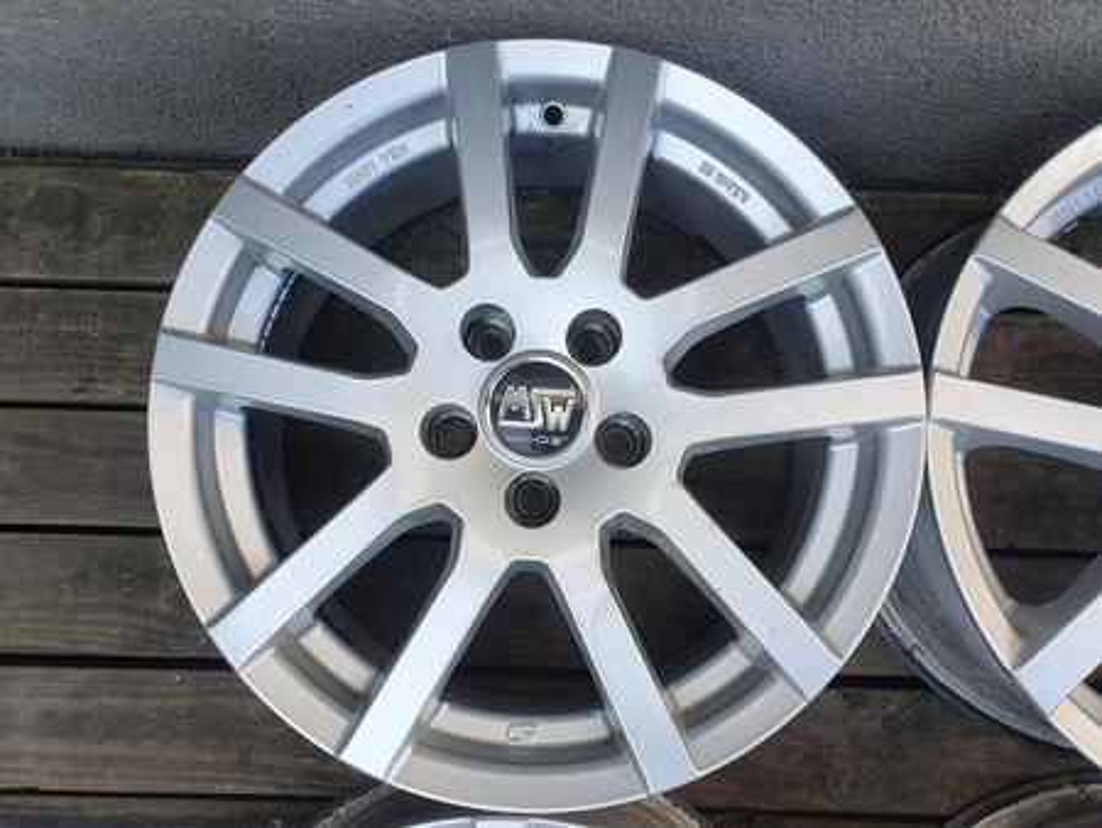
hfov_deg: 67.3
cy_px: 414
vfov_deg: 53.1
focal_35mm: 26
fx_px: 828
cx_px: 551
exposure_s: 1/258
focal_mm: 4.32
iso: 50
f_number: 2.4
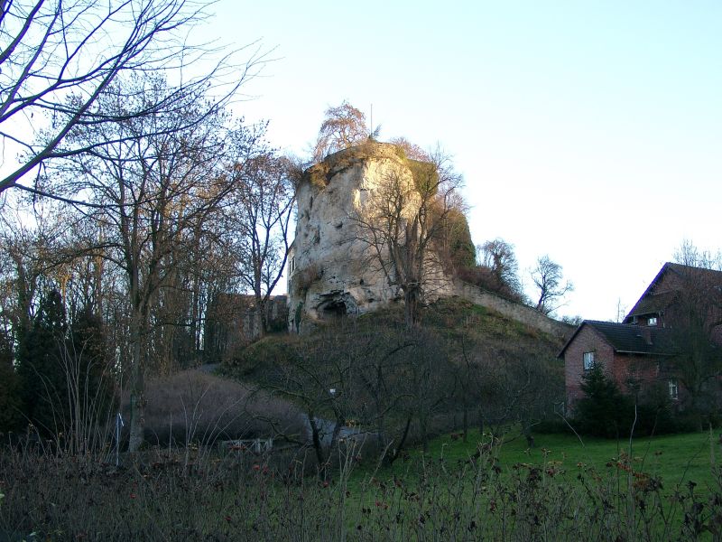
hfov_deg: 52.6
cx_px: 361
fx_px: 730
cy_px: 271
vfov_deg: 40.7
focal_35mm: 35
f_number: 2.8
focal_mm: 7.39
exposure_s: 1/114
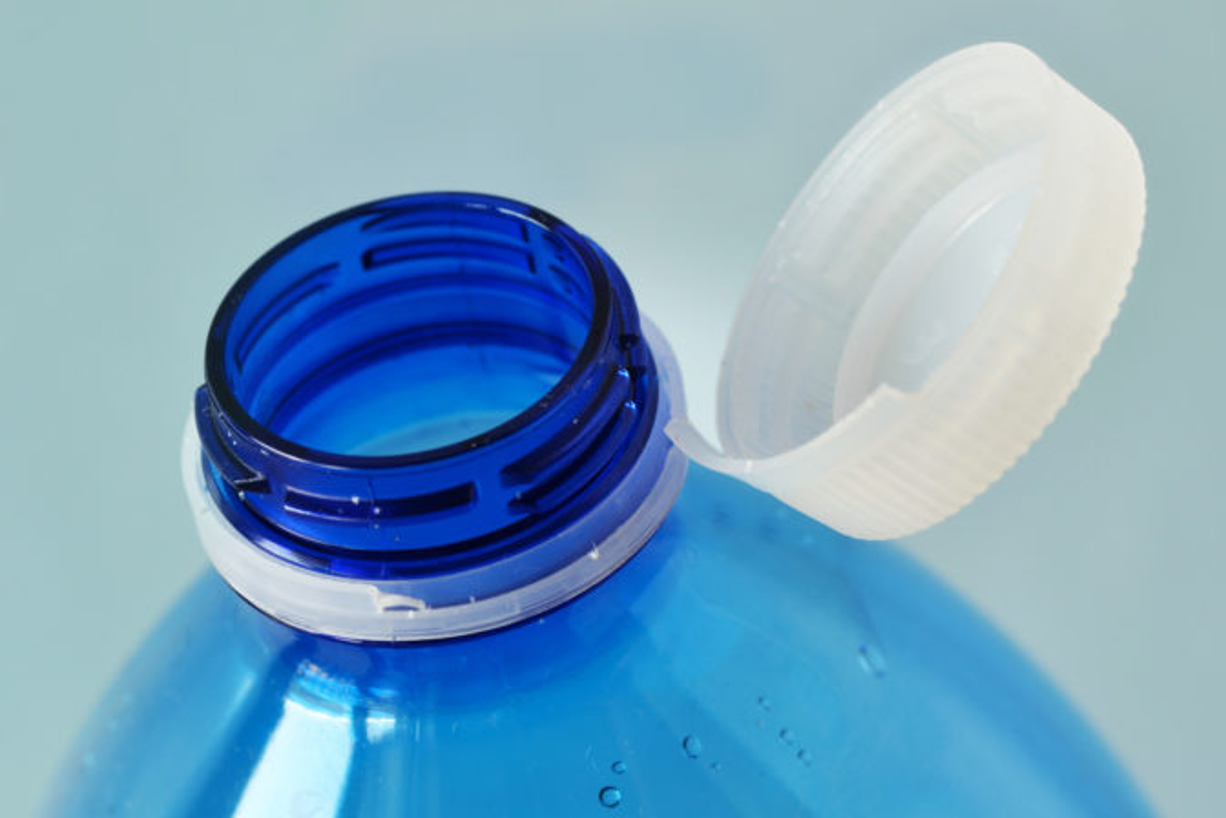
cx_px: 613
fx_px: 4597
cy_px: 409
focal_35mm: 135
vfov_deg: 10.2
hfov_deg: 15.2
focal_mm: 90
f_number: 13
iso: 100
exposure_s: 1/5
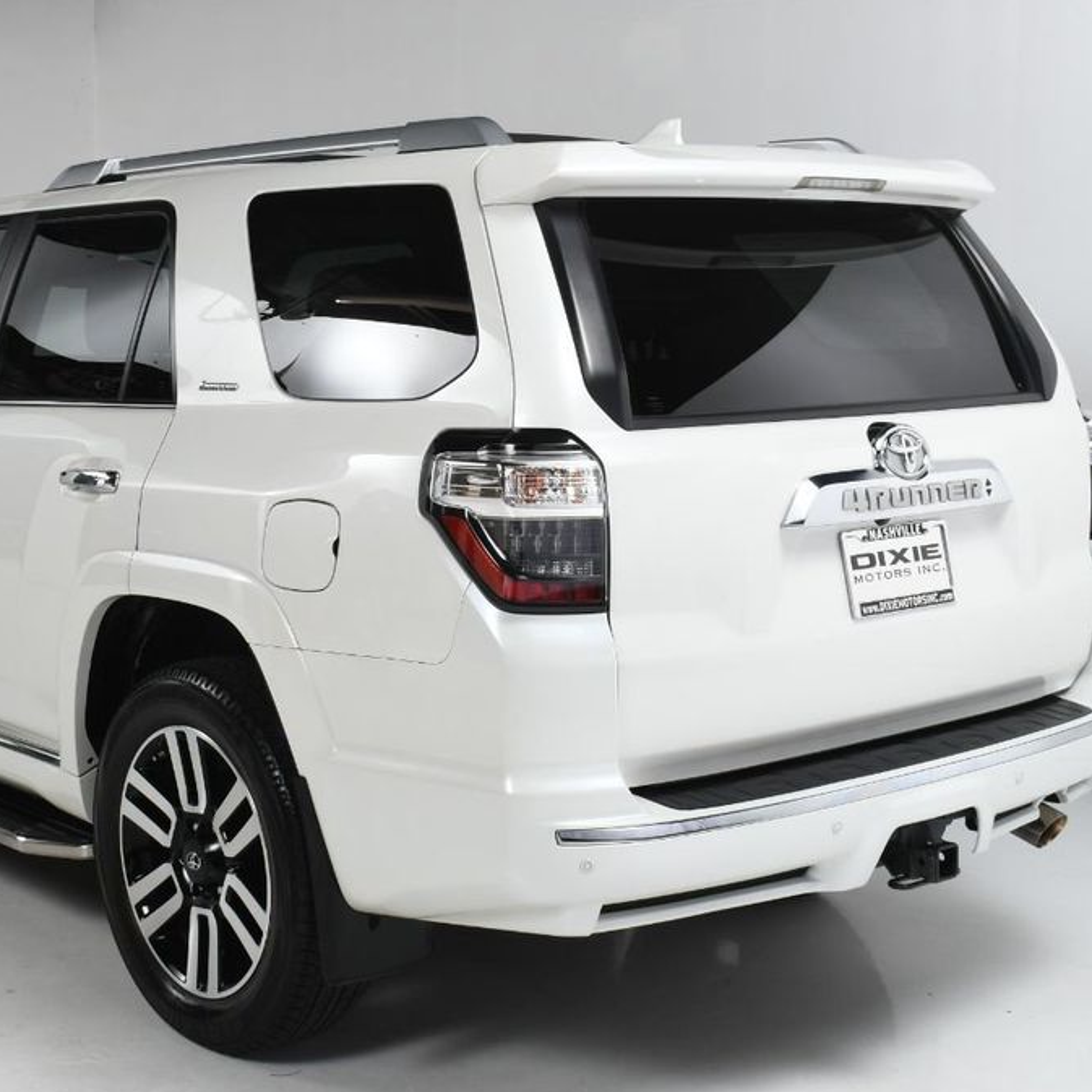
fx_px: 2034
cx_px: 380
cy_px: 542
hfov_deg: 29.9
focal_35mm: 57
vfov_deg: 30.0
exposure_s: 1/160
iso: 100
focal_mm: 22
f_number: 13
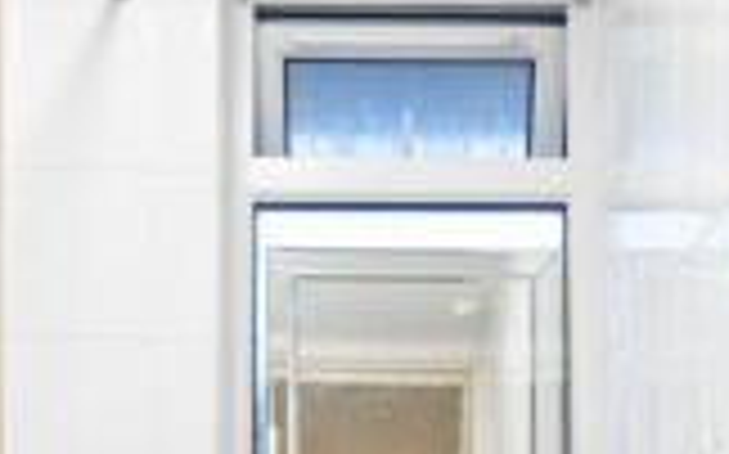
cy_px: 650
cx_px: 389
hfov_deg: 33.0
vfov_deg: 18.8
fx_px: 1231
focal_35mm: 62
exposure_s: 1/3
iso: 100
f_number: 4
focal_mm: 10
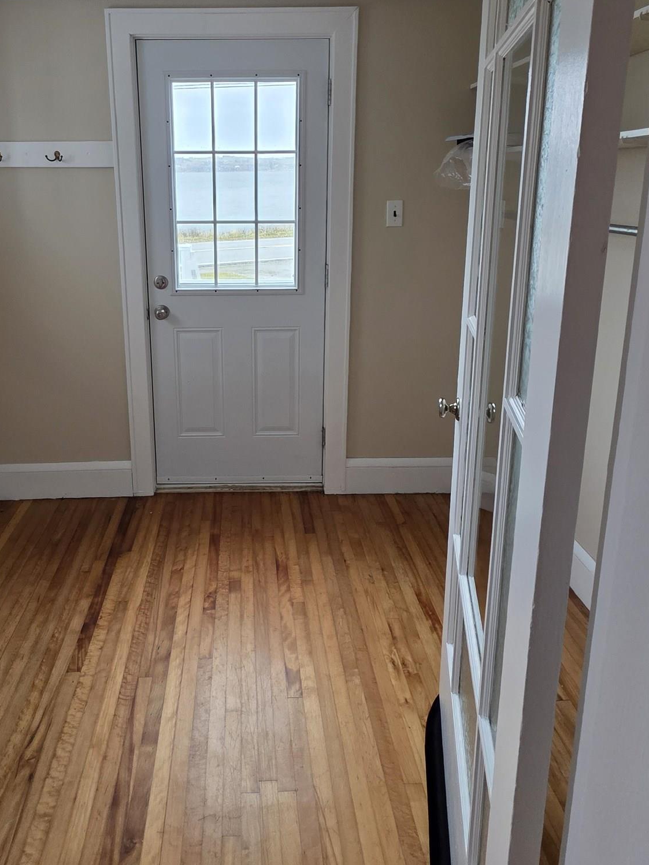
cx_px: 247
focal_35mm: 20
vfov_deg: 78.5
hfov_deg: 65.1
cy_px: 274
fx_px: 500
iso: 250
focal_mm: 2.2
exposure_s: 1/100
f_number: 1.9
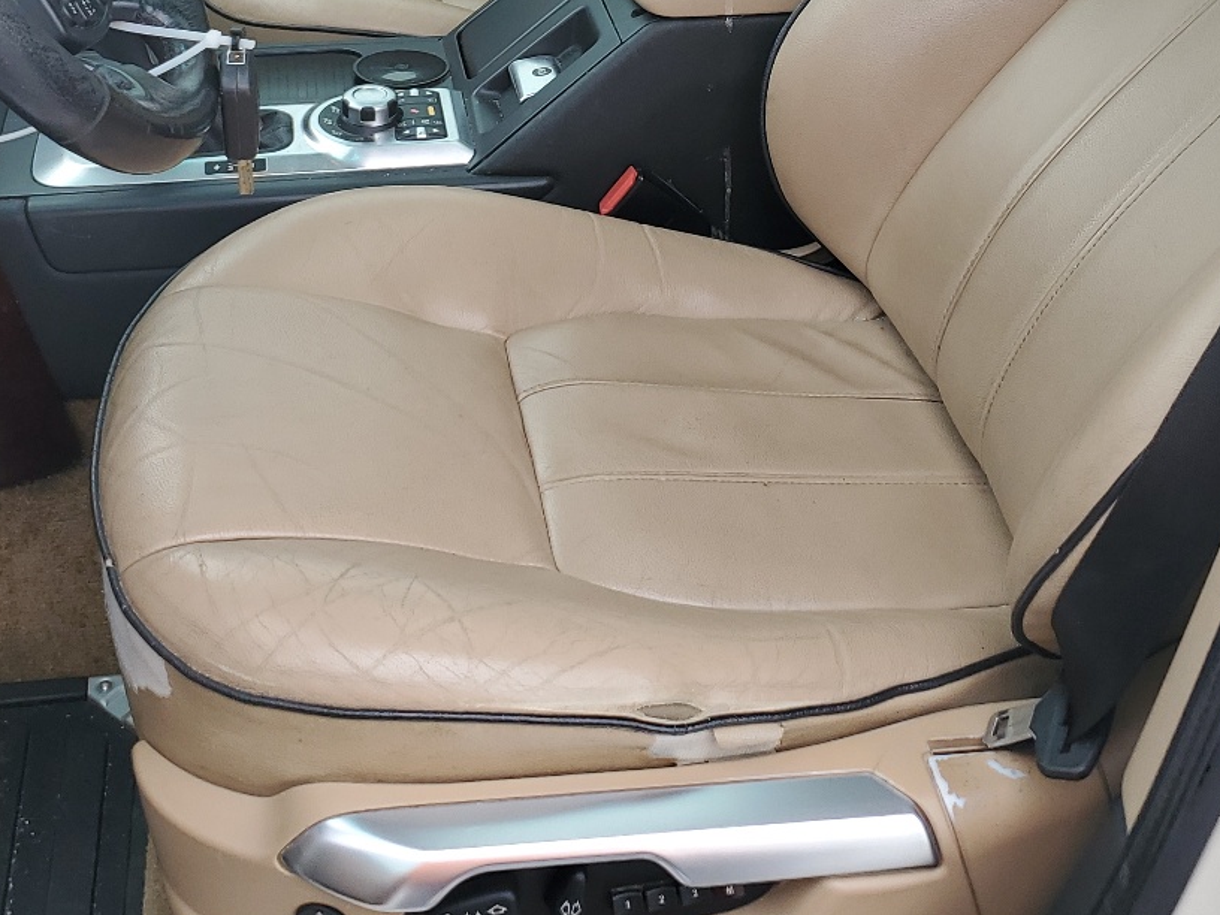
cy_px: 81
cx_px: 594
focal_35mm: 51
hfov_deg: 37.5
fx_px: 1797
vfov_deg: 27.5
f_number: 1.5
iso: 50
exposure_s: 1/667
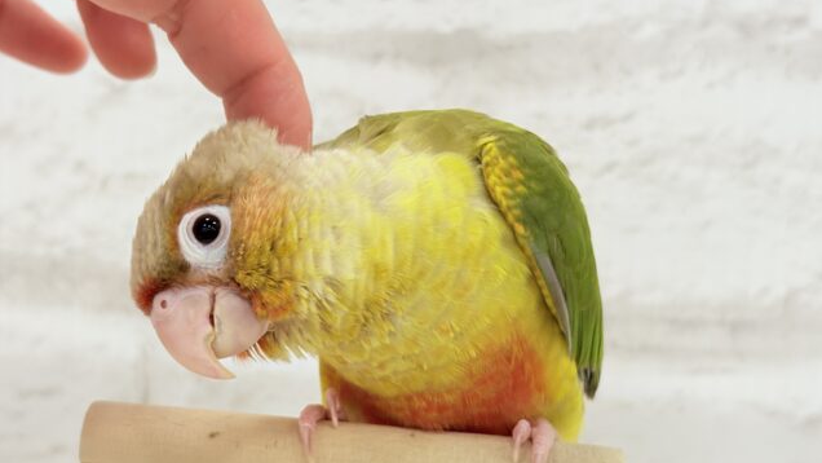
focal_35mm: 57
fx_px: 1243
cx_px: 412
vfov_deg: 21.1
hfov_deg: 36.6
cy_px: 269
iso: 80
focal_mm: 5.96
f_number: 1.6
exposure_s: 1/100
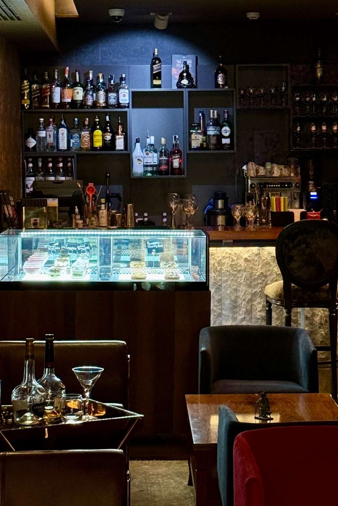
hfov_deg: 18.2
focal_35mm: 75
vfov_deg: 27.0
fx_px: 1056
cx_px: 215
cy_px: 259
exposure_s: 1/33
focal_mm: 6.76
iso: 250
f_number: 1.78
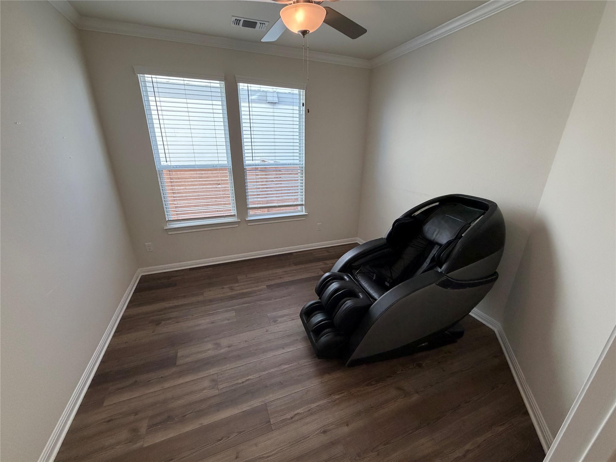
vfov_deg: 85.7
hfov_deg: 102.1
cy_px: 231
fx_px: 249
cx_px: 308
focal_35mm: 14
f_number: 2.2
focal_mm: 2.22
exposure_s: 1/120
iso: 320
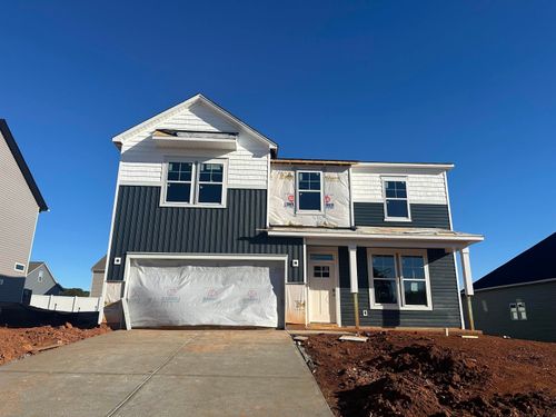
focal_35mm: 24
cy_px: 208
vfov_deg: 56.8
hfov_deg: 71.6
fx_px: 385
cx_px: 278
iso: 80
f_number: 1.78
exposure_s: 1/6623
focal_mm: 6.86
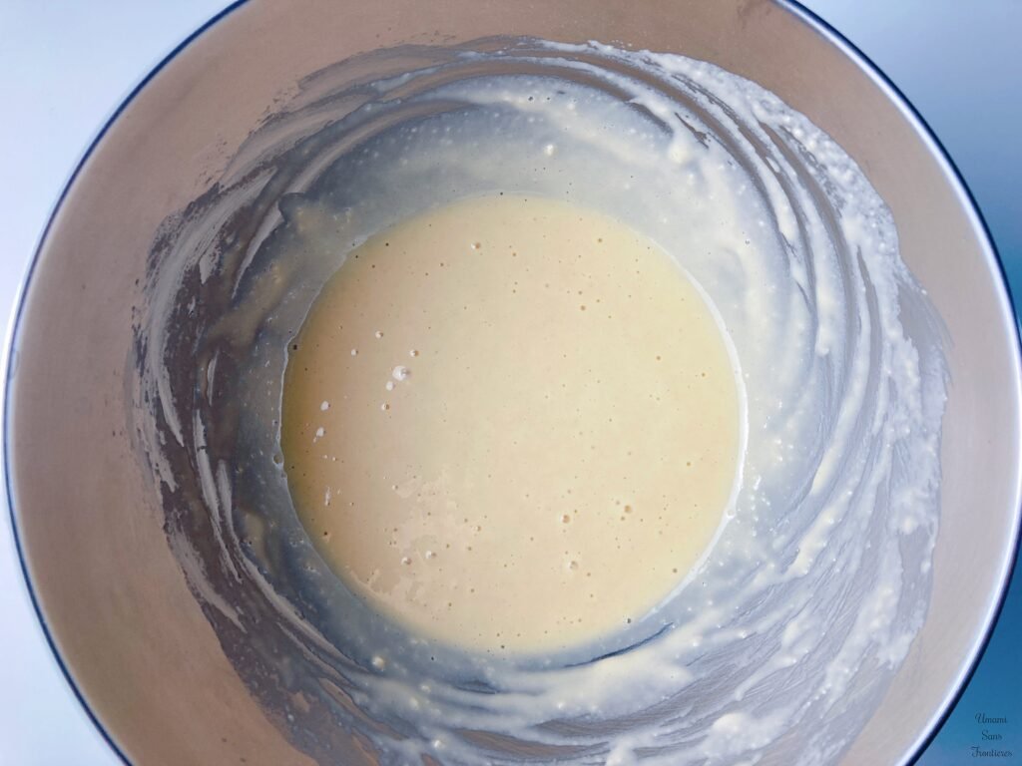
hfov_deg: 63.4
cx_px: 511
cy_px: 383
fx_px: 827
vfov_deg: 49.7
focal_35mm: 28
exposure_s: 1/100
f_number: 1.8
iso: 32
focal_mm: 3.99
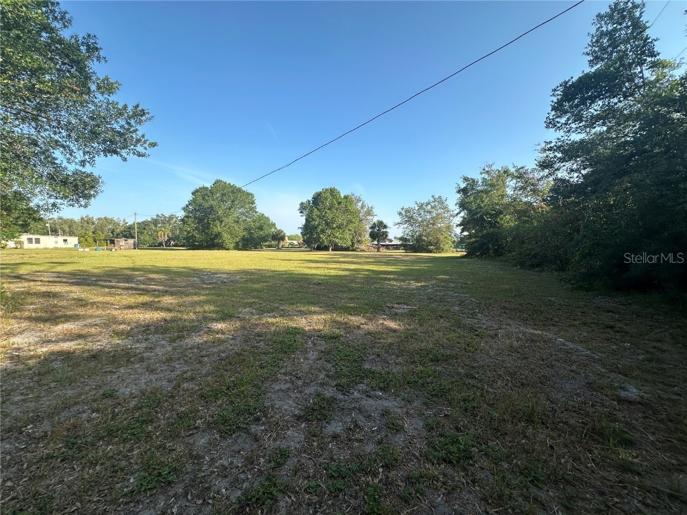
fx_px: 278
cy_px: 258
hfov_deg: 102.1
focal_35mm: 14
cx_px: 344
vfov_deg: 85.7
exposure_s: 1/910
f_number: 2.2
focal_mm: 2.22
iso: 40
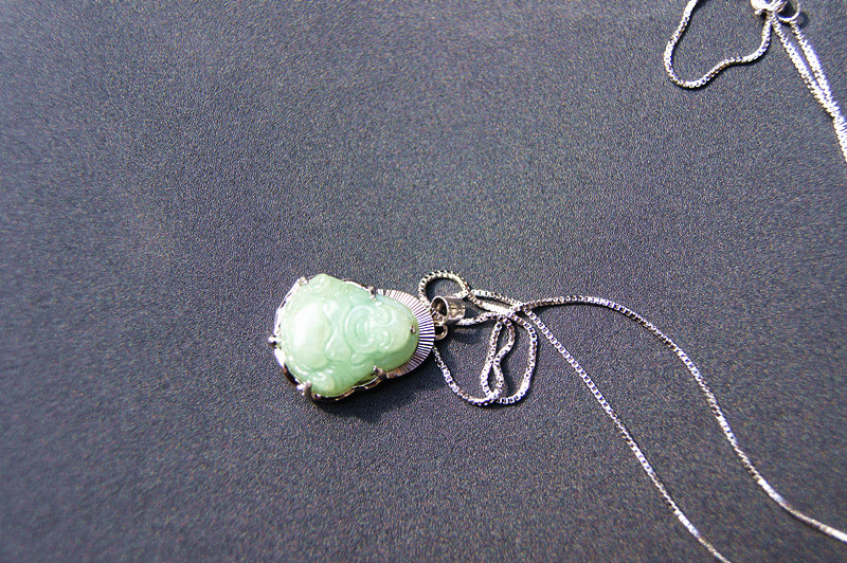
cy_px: 282
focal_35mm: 52
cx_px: 424
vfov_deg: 25.7
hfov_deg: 37.9
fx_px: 1234
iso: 200
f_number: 5.6
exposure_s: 1/320
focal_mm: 35
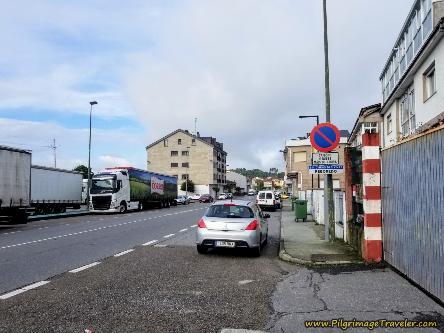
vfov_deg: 53.1
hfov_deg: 67.3
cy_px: 166
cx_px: 222
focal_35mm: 26
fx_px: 333
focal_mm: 4.3
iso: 50
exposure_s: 1/2312
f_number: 1.7
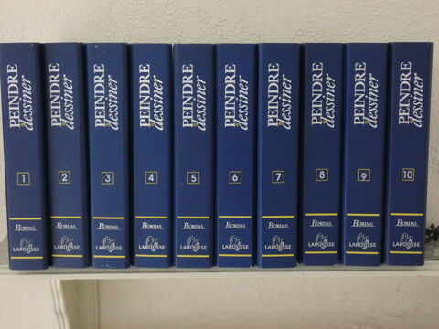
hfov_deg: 30.7
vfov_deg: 23.3
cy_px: 164
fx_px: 799
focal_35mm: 63
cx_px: 220
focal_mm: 11.3
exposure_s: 1/13
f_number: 4.2
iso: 1600
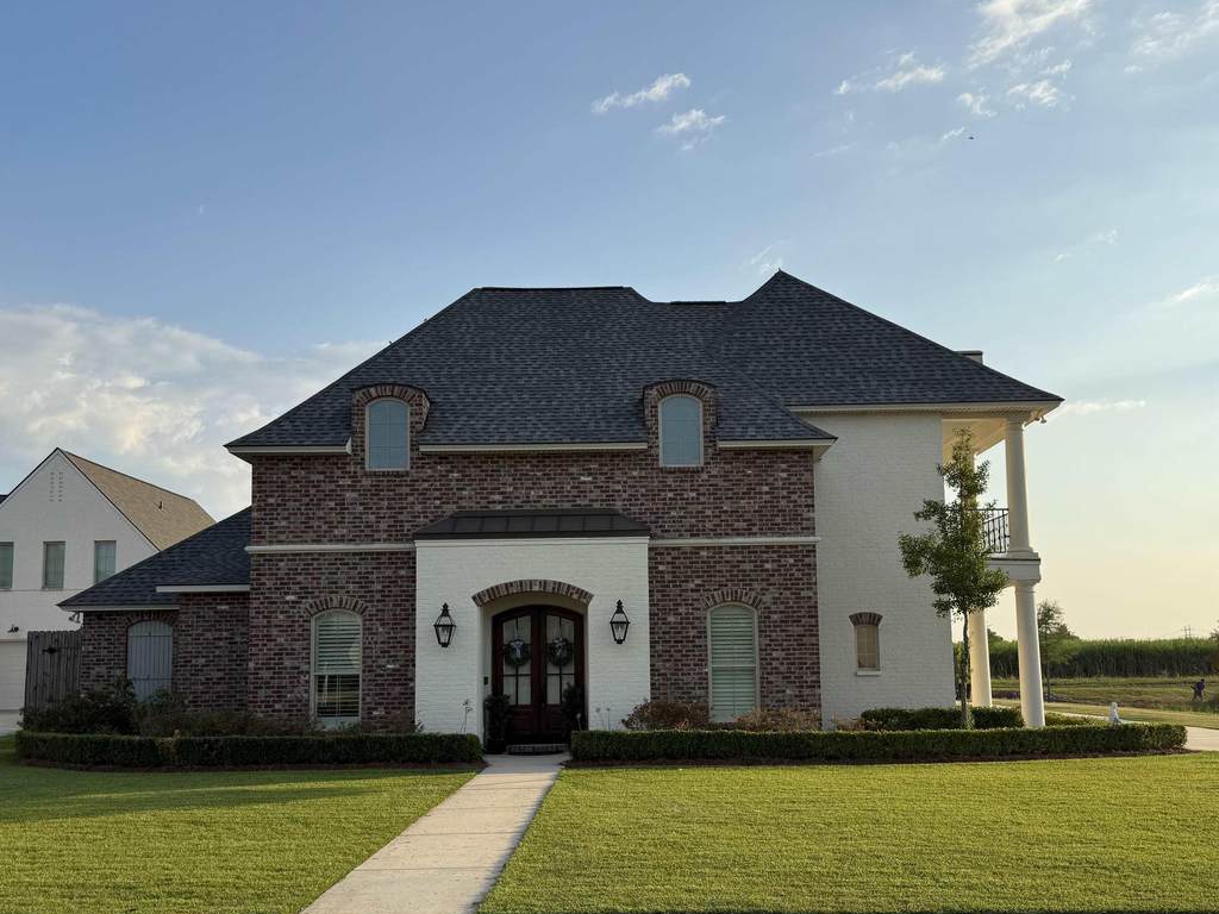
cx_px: 629
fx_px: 1056
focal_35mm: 30
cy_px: 550
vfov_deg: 46.5
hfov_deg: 60.0
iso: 80
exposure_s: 1/3953
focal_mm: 6.76
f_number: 1.78
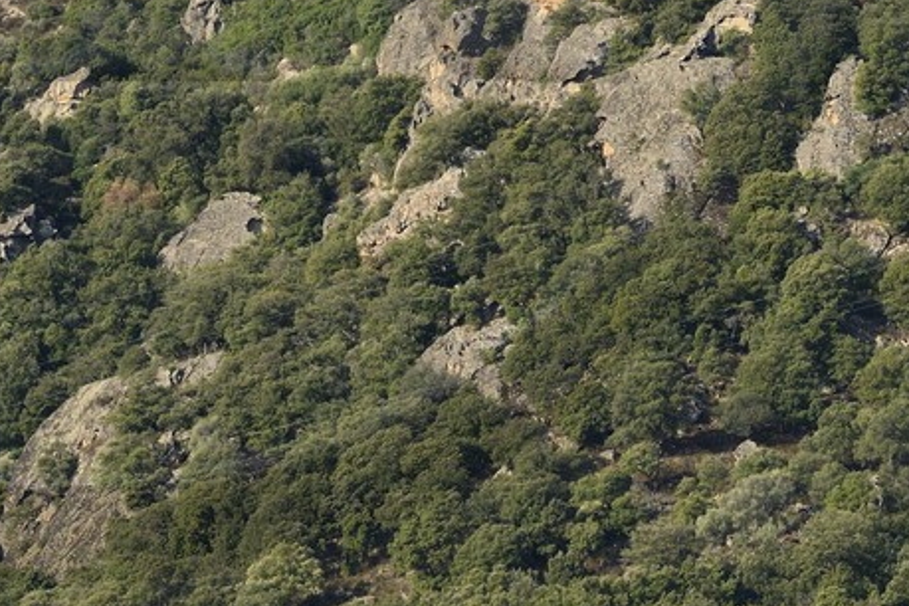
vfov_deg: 3.5
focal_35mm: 390
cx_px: 57
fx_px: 9847
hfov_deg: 5.3
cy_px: -240
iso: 200
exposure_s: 1/800
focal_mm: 112
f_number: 6.3
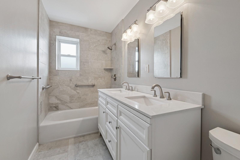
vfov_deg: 77.3
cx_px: 120
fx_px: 100
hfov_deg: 100.4
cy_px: 80
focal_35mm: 15
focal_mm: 15
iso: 640
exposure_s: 1/13
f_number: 14
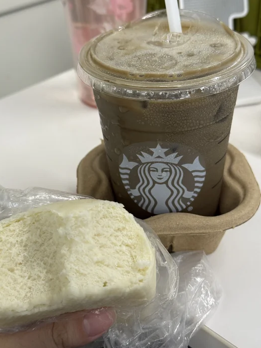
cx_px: 125
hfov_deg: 29.1
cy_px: 173
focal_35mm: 50
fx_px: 503
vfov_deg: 38.2
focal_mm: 6.76
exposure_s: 1/50
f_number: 1.78
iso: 80
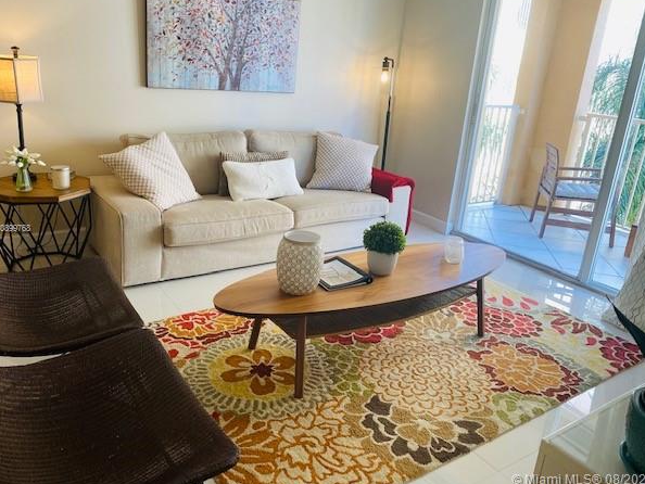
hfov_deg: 63.4
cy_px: 229
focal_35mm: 28
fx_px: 522
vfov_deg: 49.8
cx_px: 312
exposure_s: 1/120
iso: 80
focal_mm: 4.25
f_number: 1.8
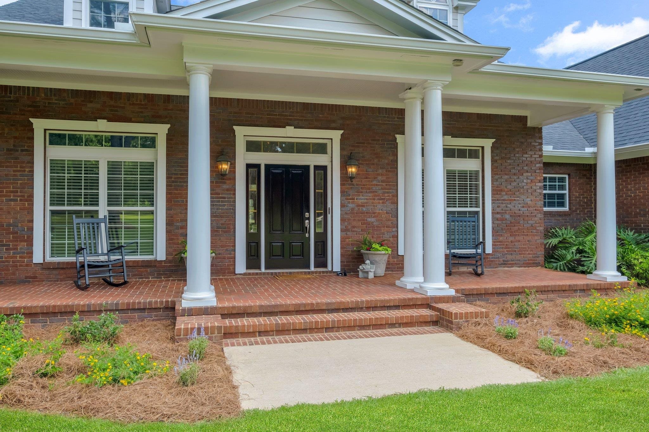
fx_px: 433
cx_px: 324
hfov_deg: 73.7
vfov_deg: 53.1
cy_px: 216
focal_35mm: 24
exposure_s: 1/340
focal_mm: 15.9
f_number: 8
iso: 320
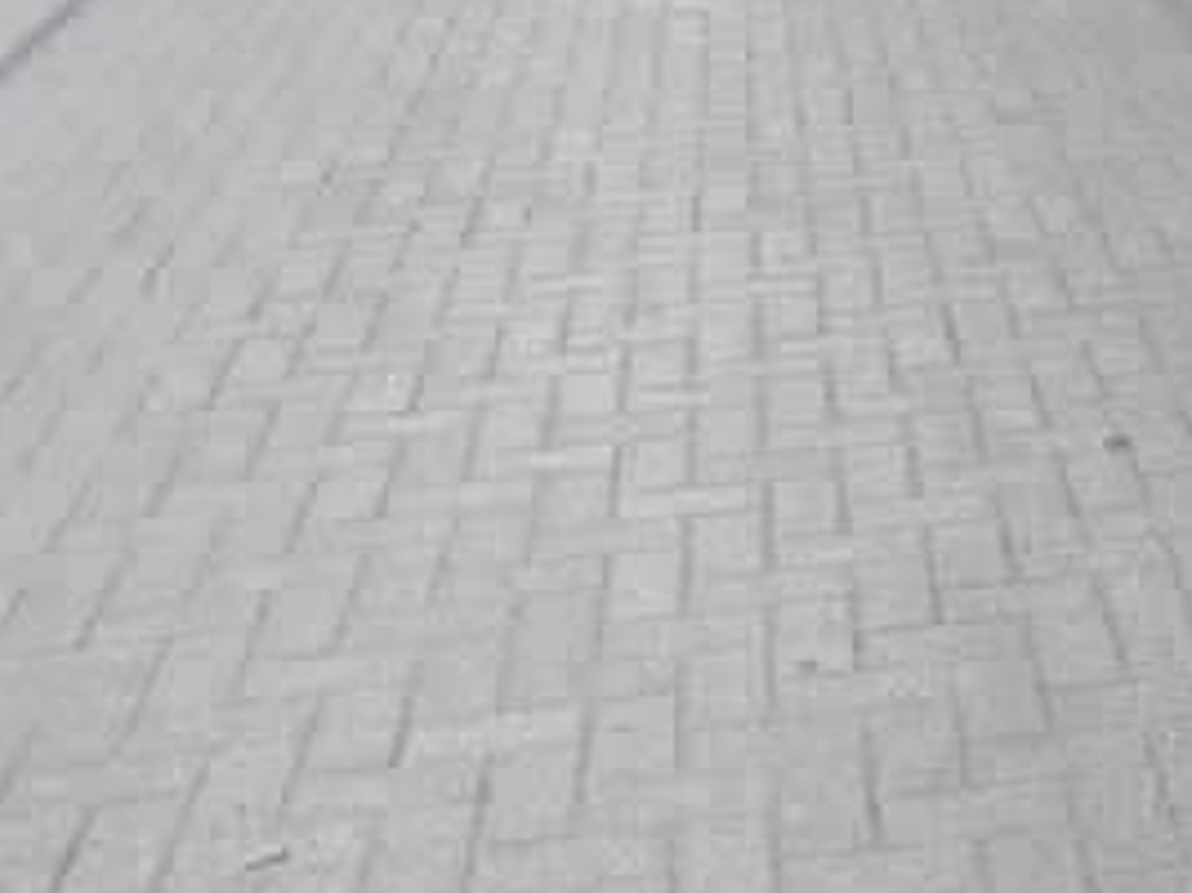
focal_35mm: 75
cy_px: -393
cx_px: 1388
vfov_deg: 17.8
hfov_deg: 23.9
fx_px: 2581
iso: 80
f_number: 3
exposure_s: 1/640
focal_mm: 4.5
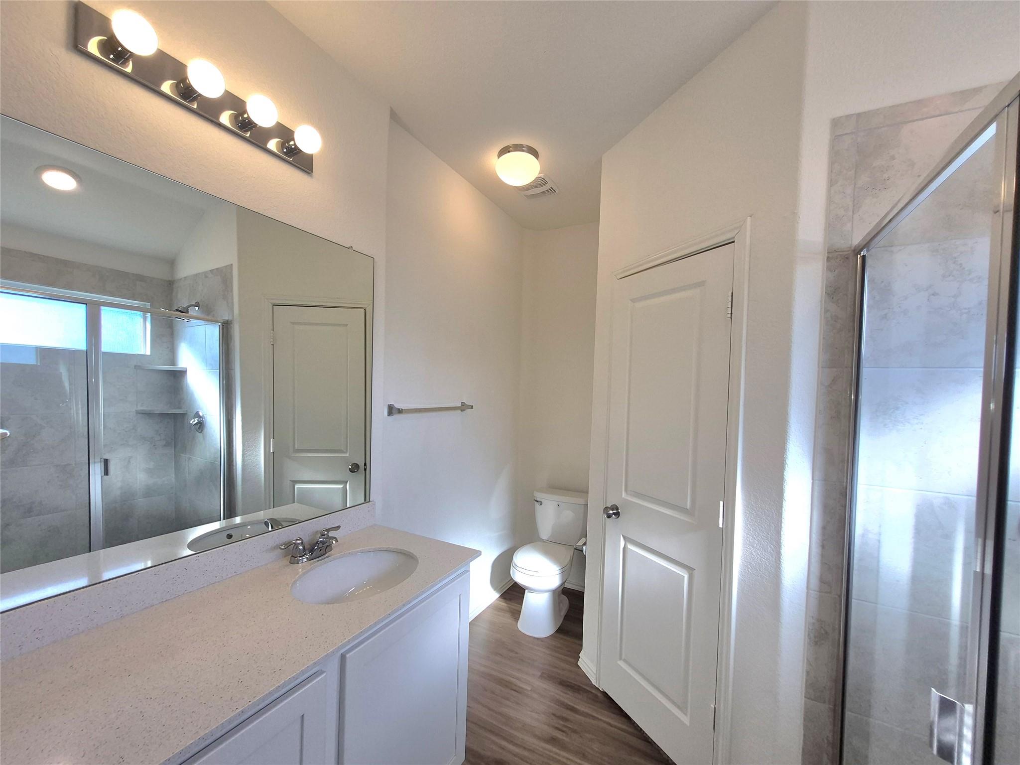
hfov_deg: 106.2
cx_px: 510
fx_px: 383
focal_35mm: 13
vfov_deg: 89.9
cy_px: 382
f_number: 2.2
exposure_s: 1/263
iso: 40
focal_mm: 1.74
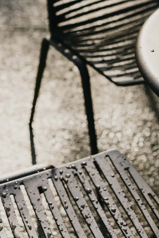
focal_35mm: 92
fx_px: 609
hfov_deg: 14.8
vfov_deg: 21.9
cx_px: 123
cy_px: 49
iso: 160
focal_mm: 55
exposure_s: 1/1250
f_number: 3.2
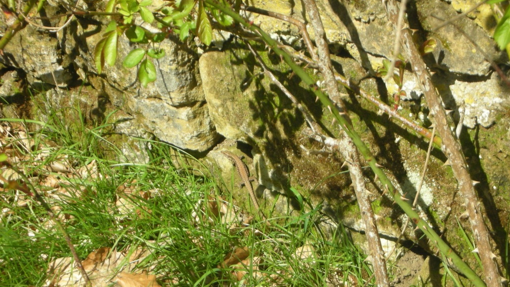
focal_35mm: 115
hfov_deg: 18.6
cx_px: 254
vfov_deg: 10.5
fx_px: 1555
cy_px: 155
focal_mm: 17.4
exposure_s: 1/146
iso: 50
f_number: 5.4
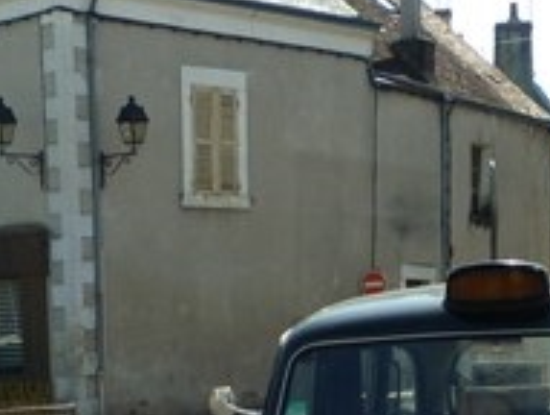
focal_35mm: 97
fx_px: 1544
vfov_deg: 14.3
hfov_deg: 20.2
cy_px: 622
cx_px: 265
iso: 80
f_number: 3.5
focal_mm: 5.2
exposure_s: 1/500
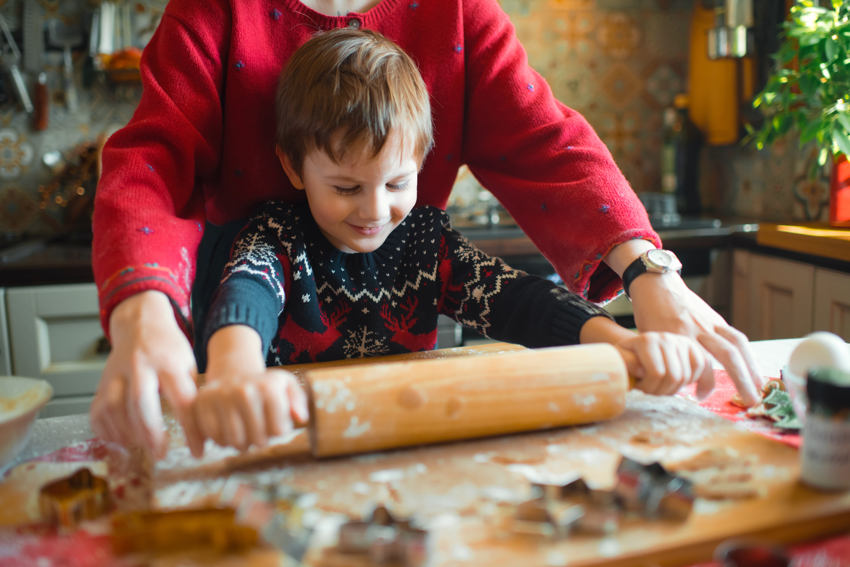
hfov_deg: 54.4
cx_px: 425
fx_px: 826
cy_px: 284
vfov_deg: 37.9
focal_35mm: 35
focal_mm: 35
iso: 320
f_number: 2.2
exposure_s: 1/125
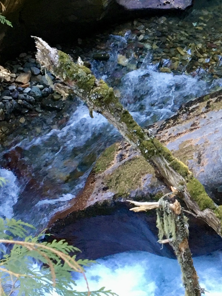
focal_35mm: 112
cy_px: 101
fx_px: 958
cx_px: 246
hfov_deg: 13.0
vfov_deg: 17.5
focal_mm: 4.15
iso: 80
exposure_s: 1/30
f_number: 2.2
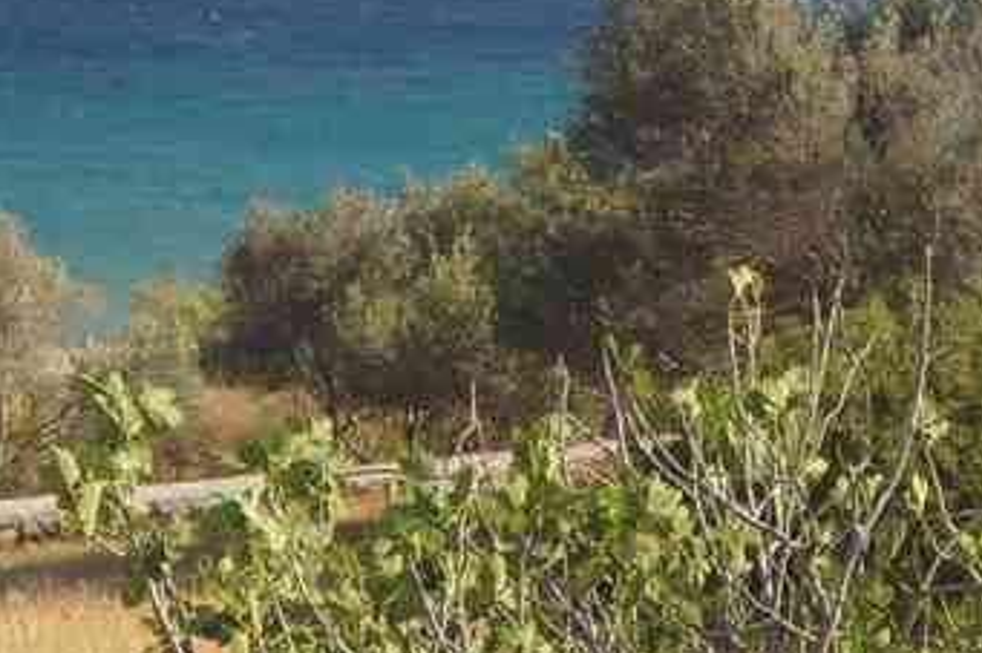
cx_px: 416
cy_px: -121
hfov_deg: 8.1
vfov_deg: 5.4
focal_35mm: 255
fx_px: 6952
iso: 200
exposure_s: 1/100
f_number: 9
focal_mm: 57.5
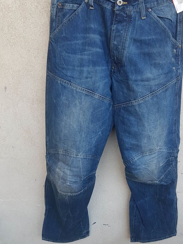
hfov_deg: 43.8
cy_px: 108
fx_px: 226
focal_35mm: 32
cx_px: 112
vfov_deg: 56.7
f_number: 1.7
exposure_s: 1/100
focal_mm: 4.2
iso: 50
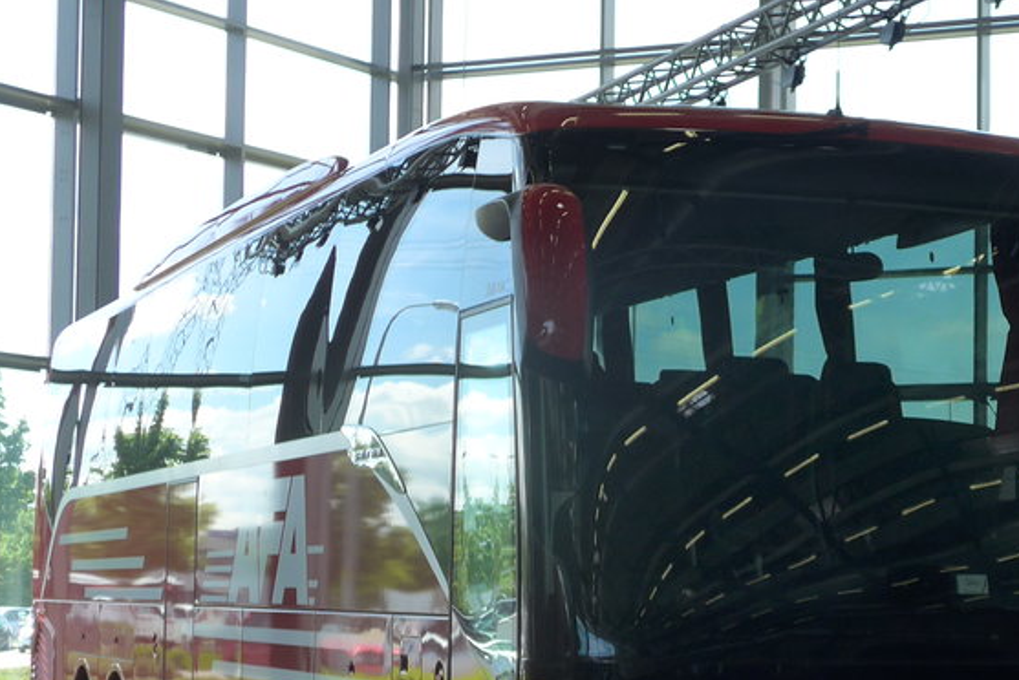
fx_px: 2917
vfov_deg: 13.3
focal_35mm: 103
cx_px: 853
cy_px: 501
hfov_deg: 19.6
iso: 125
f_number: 3
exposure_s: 1/320
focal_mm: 9.5
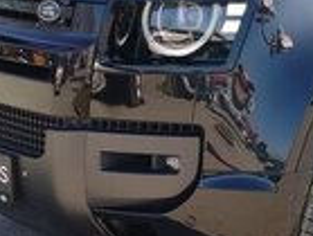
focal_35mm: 91
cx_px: 385
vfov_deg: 15.8
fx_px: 825
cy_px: -25
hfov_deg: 20.0
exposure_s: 1/296
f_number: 1.7
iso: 50
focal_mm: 5.31
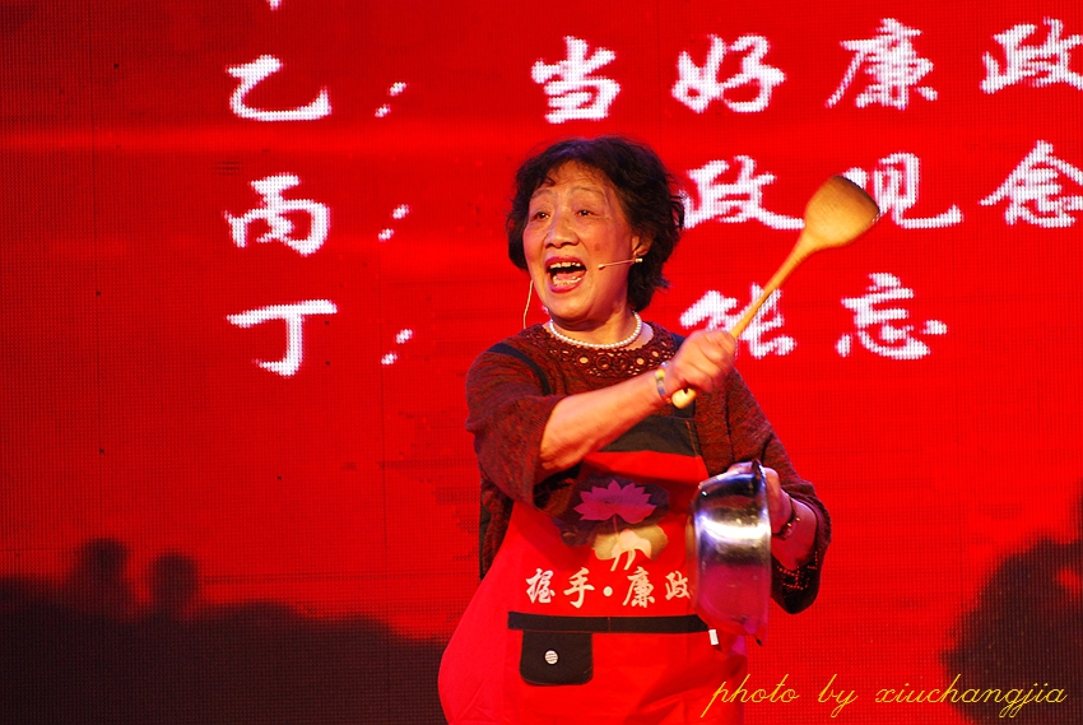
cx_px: 542
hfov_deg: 5.1
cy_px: 362
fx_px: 12198
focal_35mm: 405
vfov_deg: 3.4
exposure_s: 1/90
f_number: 5.6
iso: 800
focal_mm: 270
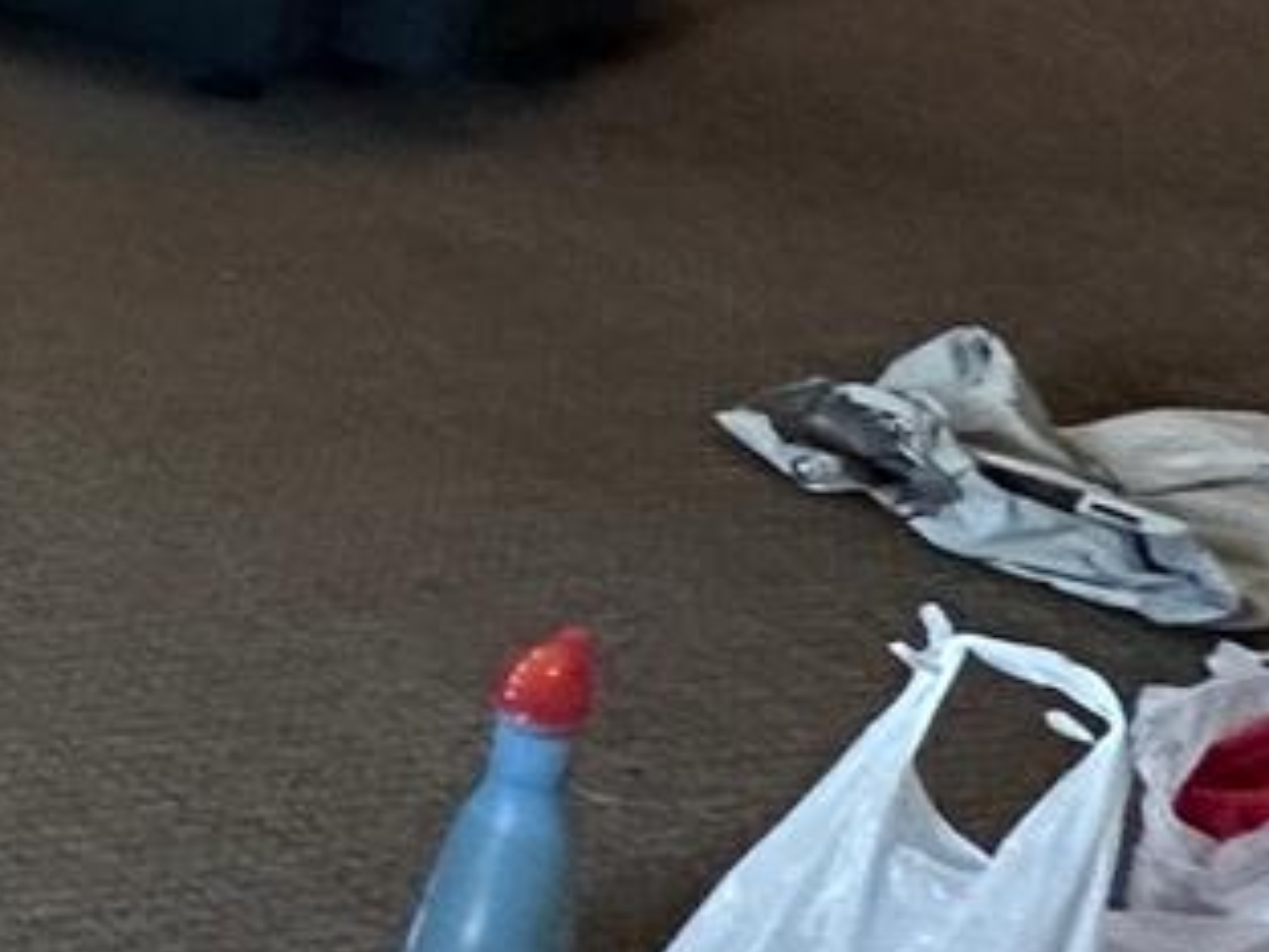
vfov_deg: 15.2
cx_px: -2392
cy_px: -334
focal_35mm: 92
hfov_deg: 12.0
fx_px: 3373
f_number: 2.2
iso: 200
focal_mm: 2.22
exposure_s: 1/60
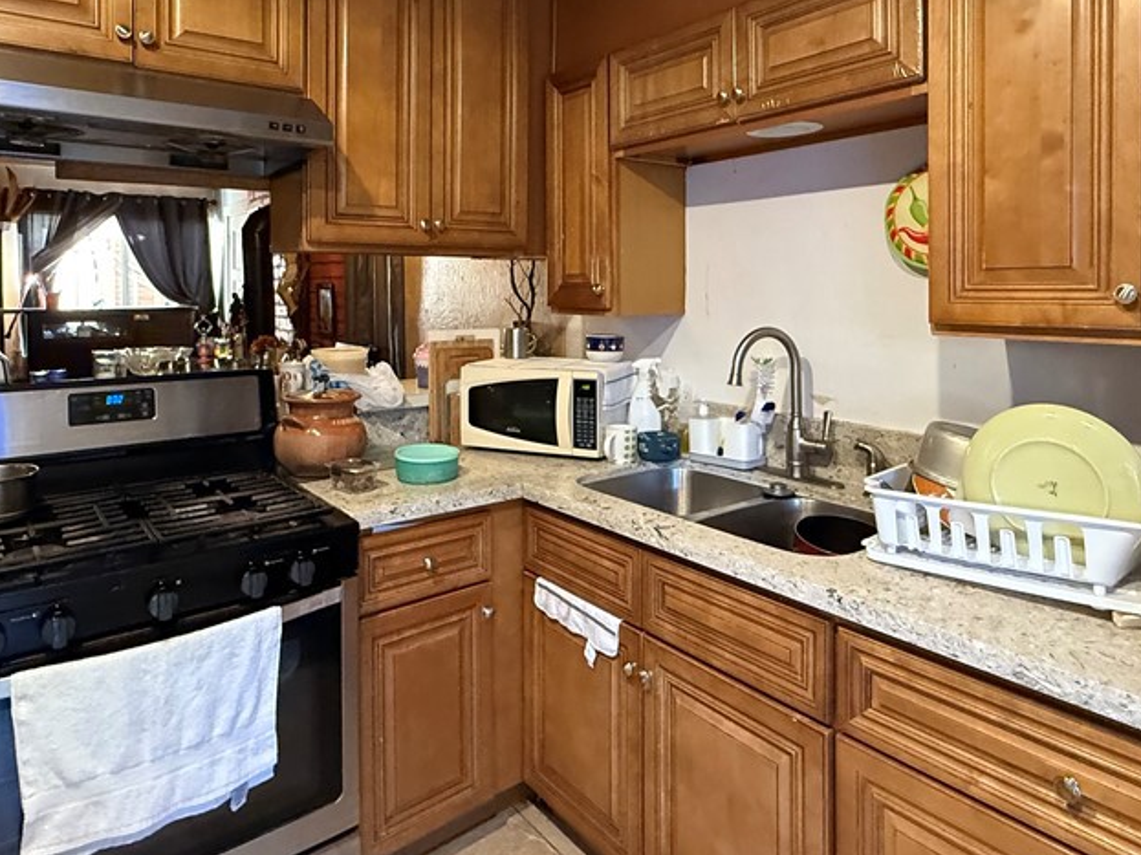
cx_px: 575
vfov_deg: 57.8
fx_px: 758
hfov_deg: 73.9
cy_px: 300
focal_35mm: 23
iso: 640
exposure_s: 1/60
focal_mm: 2.22
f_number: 2.2
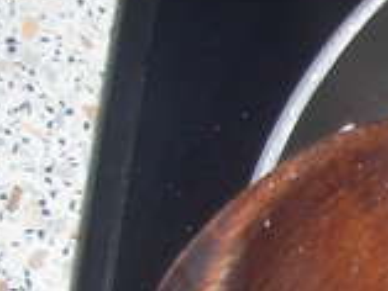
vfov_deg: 10.2
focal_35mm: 145
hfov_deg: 12.5
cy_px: 301
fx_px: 1627
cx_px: 685
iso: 79
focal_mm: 6.3
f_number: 2.9
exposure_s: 1/22.6
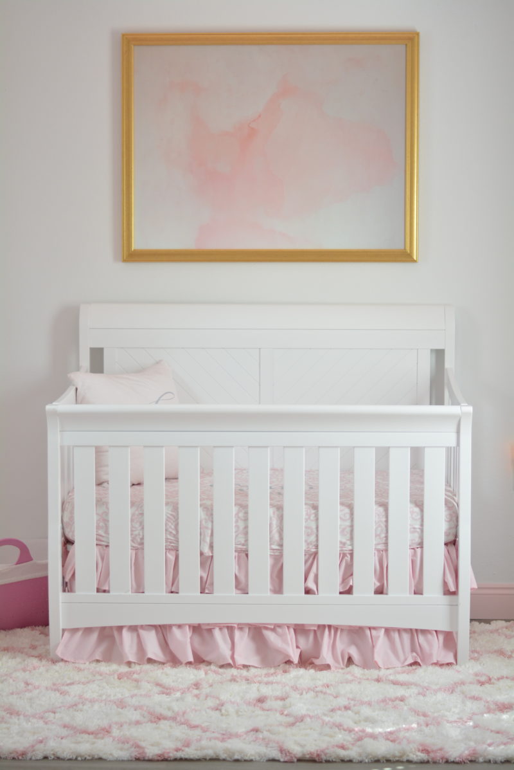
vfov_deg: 27.0
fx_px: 1603
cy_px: 385
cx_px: 257
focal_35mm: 75
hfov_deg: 18.2
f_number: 1.8
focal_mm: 50
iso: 500
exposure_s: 1/250
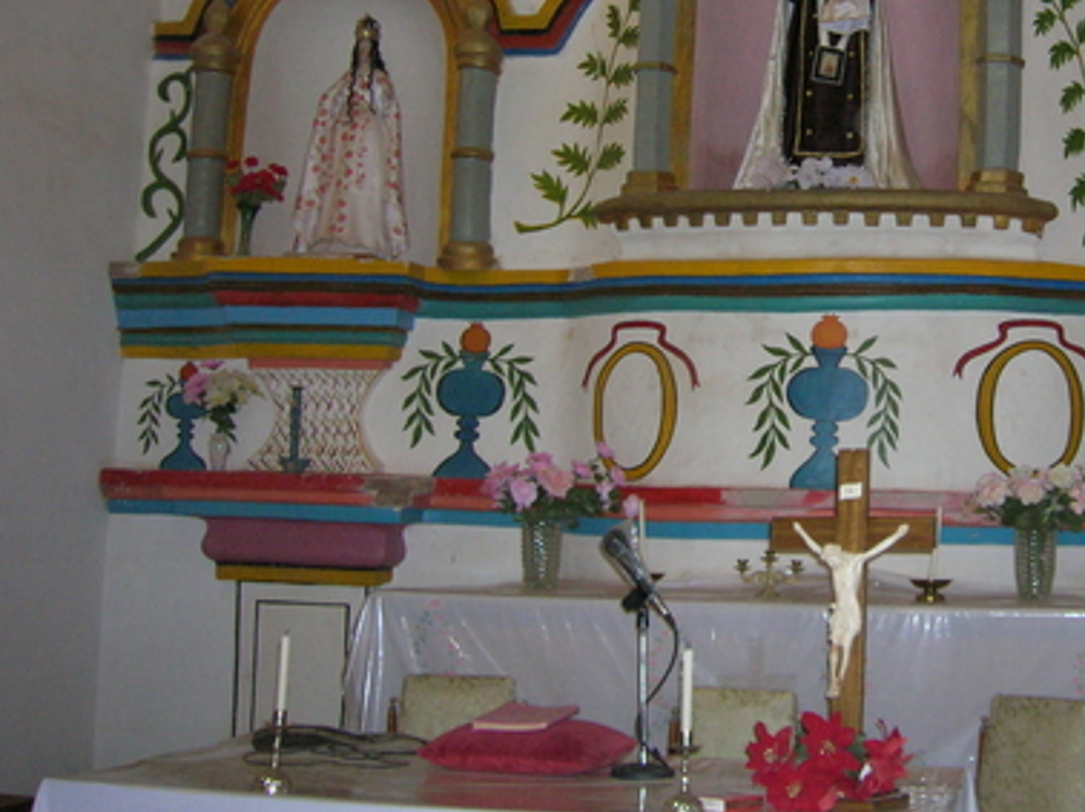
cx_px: 852
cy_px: 270
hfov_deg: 34.6
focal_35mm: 54
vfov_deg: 26.8
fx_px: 1691
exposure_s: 1/60.1
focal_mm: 5.7
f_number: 2.9
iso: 181
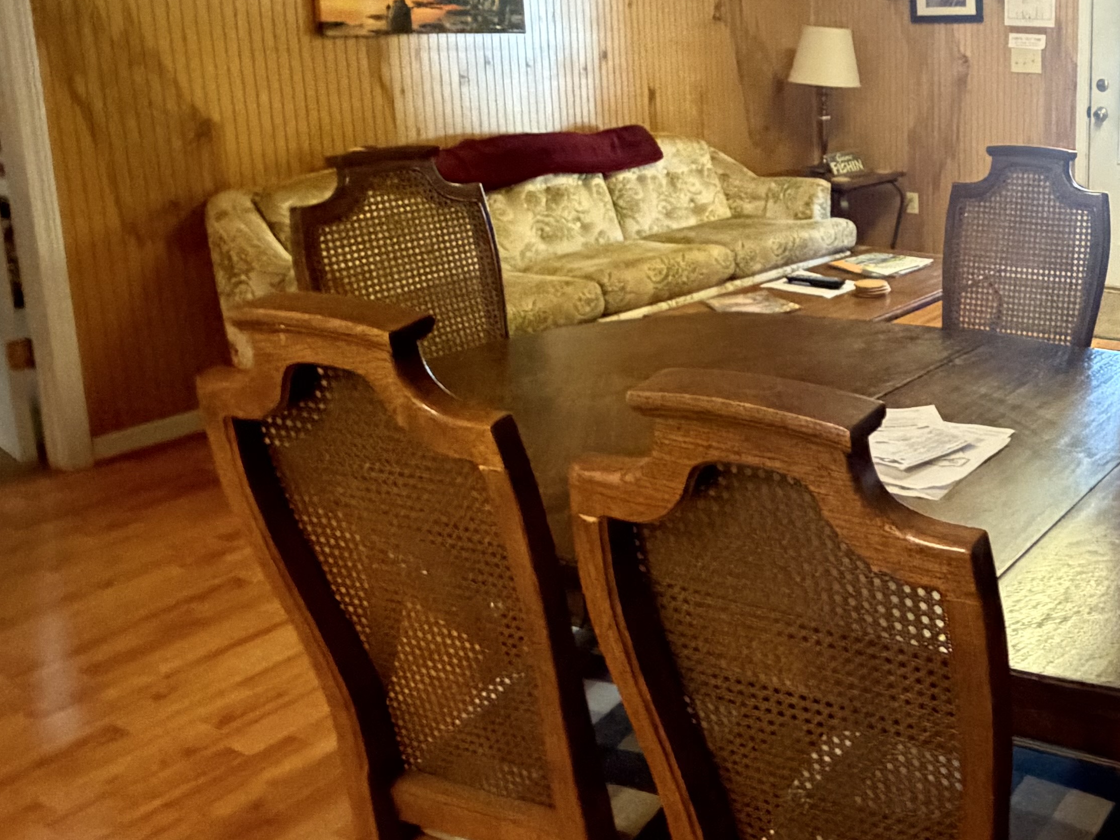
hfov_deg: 44.3
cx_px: 1100
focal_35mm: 36
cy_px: 234
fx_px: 1165
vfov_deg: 38.8
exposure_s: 1/60
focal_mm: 2.22
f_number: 2.2
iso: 1000
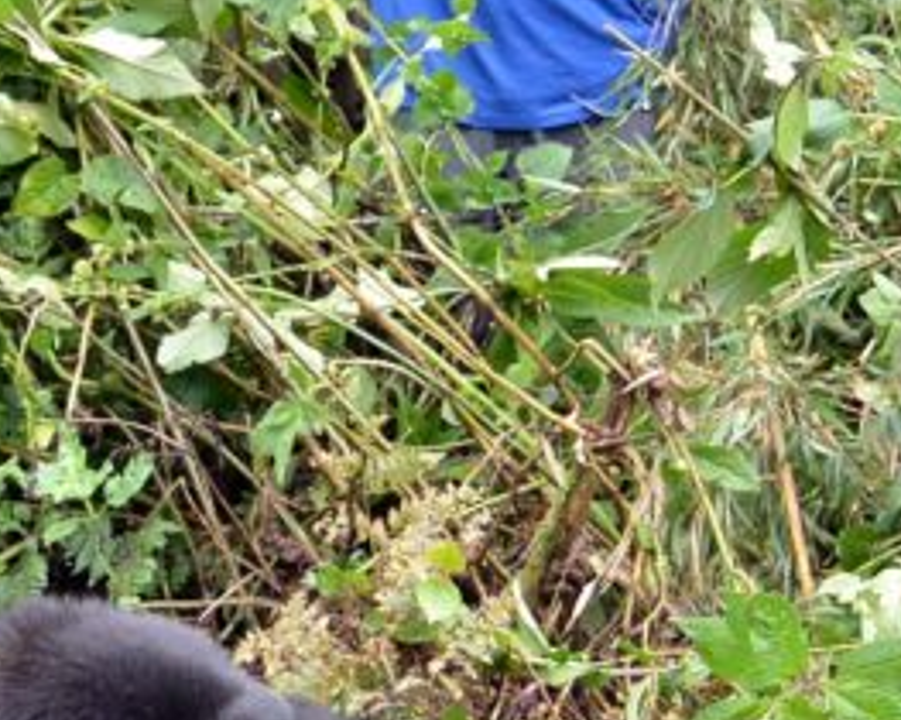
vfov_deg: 14.5
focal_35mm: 106
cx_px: 164
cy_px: 504
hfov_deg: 17.9
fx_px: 2825
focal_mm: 11
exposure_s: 1/320
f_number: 3.5
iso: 200
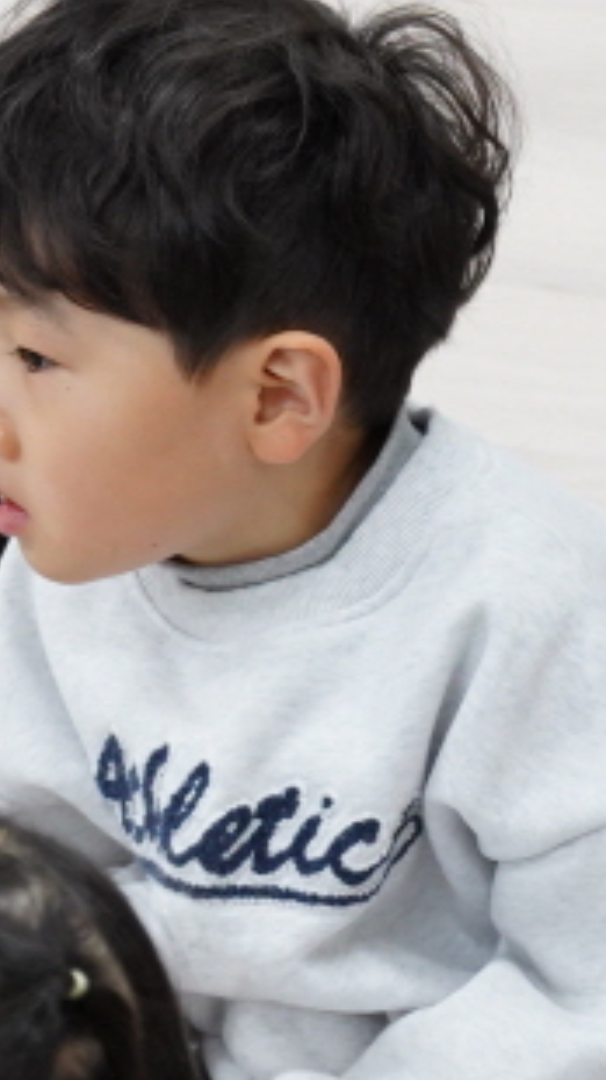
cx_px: -1024
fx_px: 7554
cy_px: 664
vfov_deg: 8.2
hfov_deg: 4.5
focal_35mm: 264
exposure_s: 1/60
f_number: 6.3
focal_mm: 60
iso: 2500
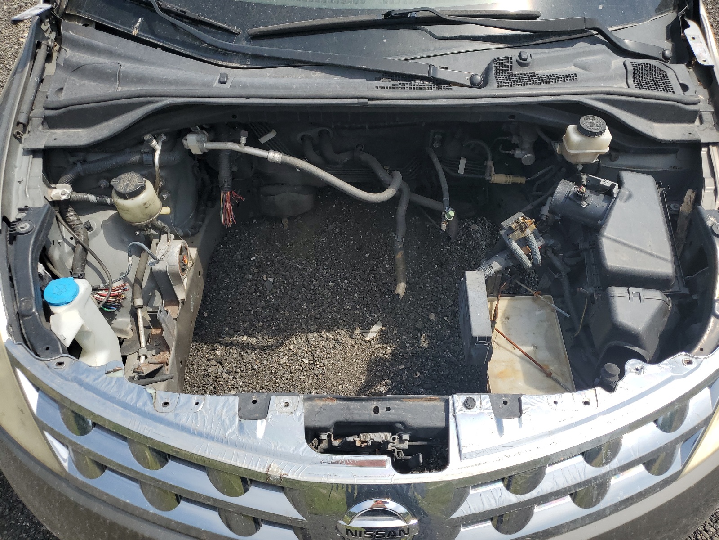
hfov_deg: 67.3
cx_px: 360
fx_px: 540
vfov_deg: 53.1
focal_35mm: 26
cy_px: 270
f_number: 1.5
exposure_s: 1/2500
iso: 50
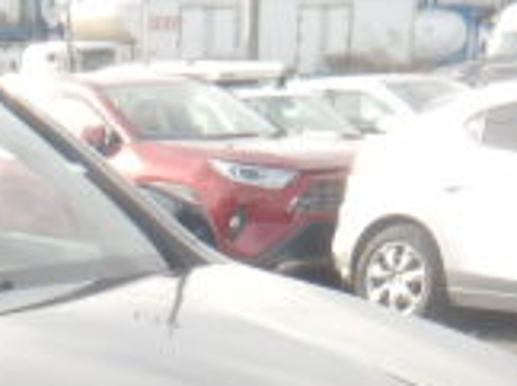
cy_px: 660
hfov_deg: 19.8
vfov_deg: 14.0
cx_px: -48
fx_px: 1417
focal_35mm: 95
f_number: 2.8
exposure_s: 1/125
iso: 125
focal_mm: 4.3
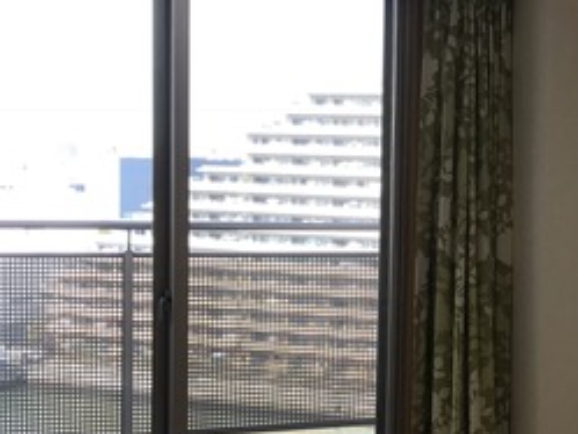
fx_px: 1203
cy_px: 295
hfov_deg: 26.5
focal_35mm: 72
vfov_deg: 20.4
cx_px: 474
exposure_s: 1/240
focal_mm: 3.99
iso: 20
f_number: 1.8
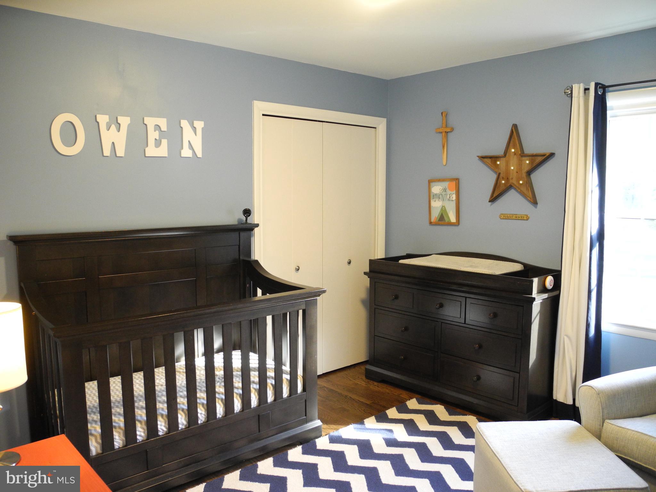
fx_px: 531
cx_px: 328
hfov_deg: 63.4
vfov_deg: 49.7
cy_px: 246
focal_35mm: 28
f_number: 2.8
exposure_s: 1/20
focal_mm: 6
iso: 400
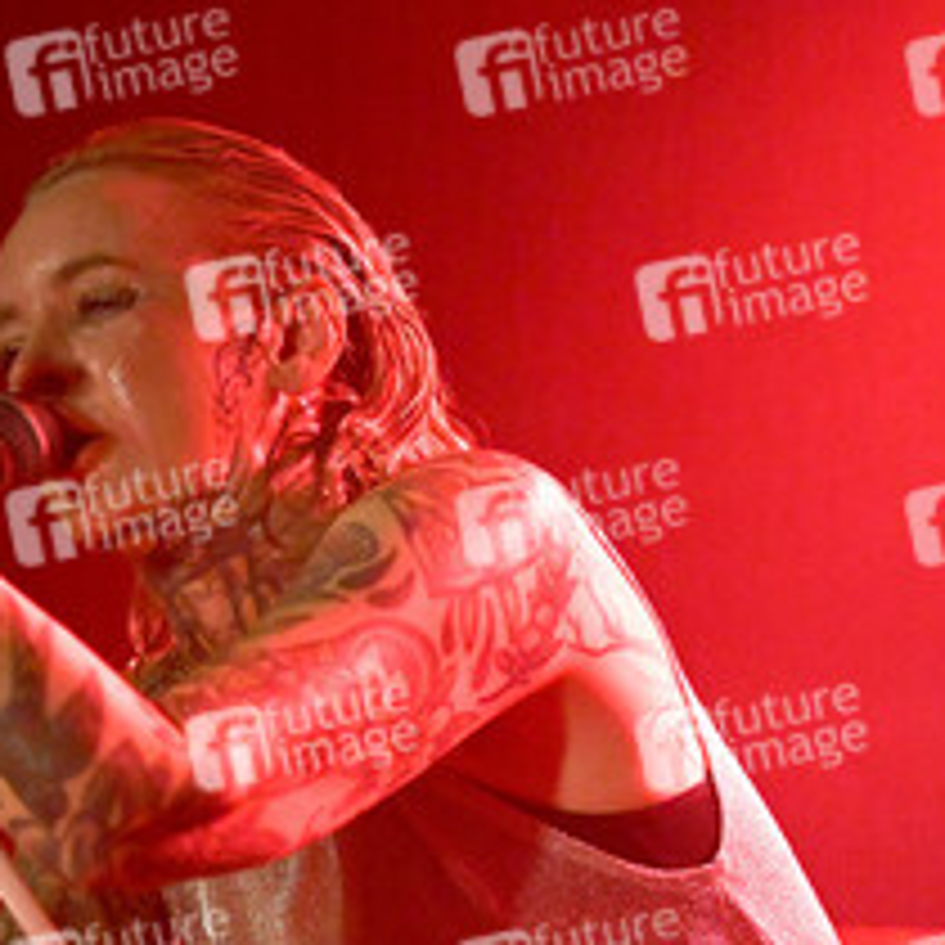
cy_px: 626
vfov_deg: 11.1
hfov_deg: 11.1
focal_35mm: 157
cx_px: 182
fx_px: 4849
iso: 6400
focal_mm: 86
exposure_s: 1/400
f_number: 2.8
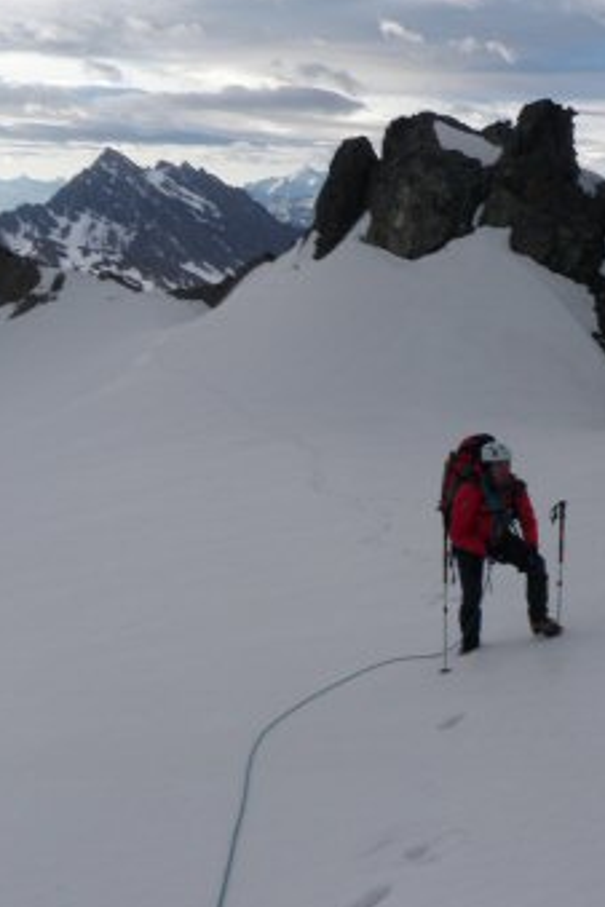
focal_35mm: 44
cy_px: 455
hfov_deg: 29.0
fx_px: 1109
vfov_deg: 44.5
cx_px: 570
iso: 50
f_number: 5
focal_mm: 5
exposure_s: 1/125
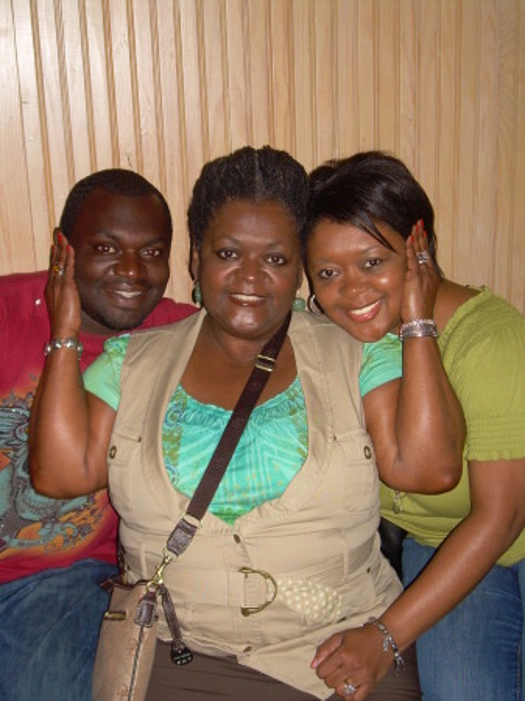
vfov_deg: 38.2
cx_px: 262
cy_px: 350
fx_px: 1012
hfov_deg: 29.1
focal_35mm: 50
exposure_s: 1/60
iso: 92
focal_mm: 8.3
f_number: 3.1
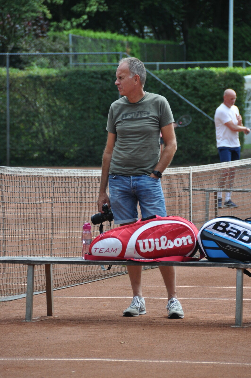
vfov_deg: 8.1
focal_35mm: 255
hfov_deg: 5.4
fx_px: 2673
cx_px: 126
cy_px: 189
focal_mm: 170
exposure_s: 1/500
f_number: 5.6
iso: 400
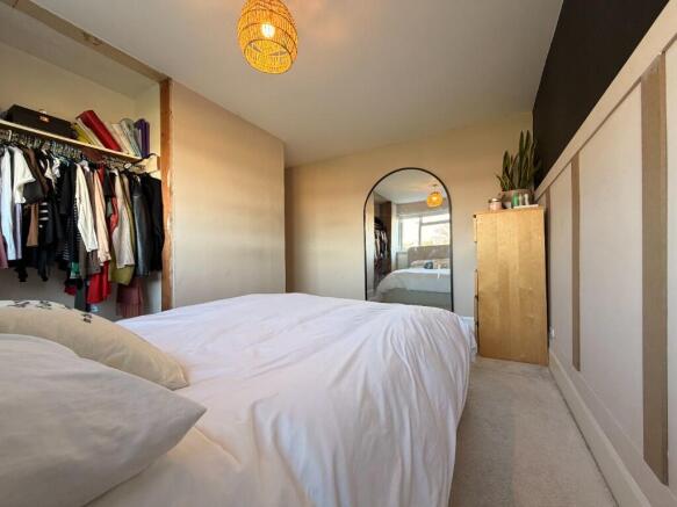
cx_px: 338
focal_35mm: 14
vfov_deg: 85.7
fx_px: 274
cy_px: 254
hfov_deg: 102.1
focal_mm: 2.22
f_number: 2.2
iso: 200
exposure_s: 1/121
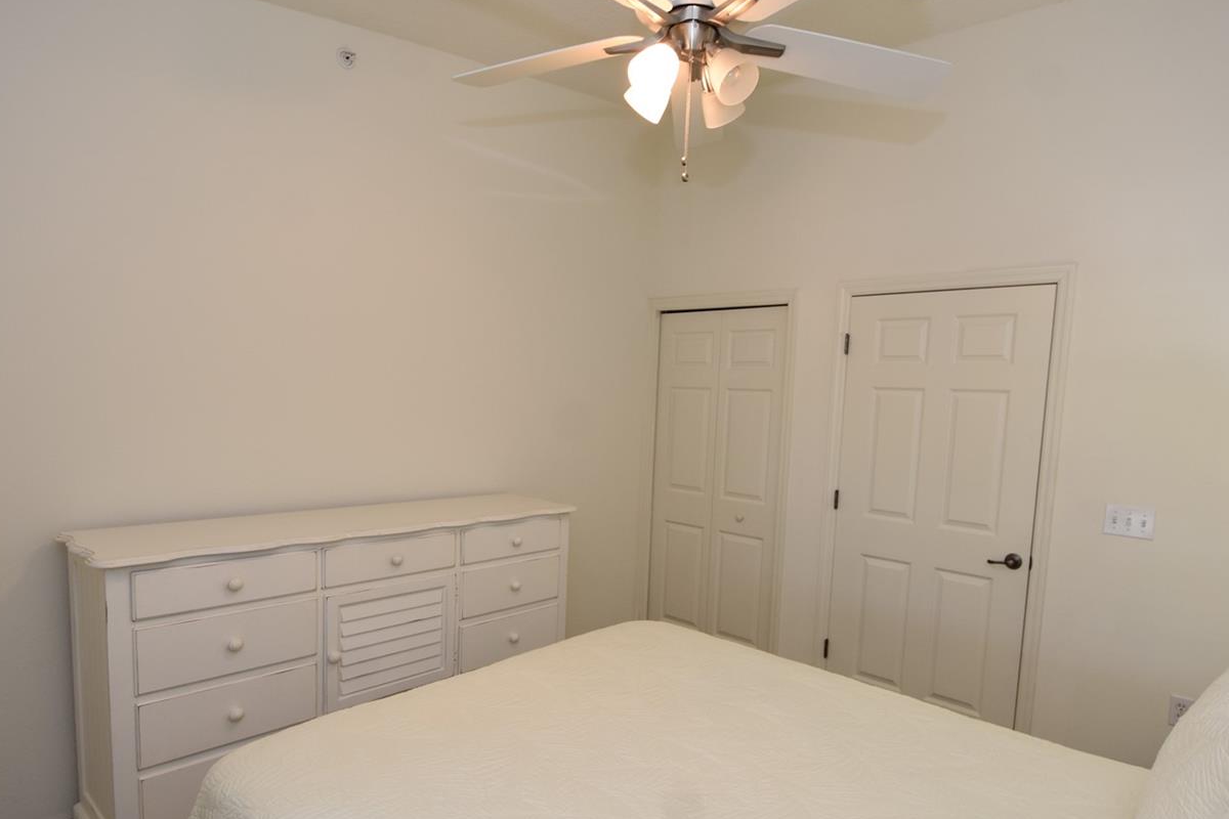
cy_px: 491
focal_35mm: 20
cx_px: 664
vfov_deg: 61.4
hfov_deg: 83.8
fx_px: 683
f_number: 4
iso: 280
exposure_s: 1/60
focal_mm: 10
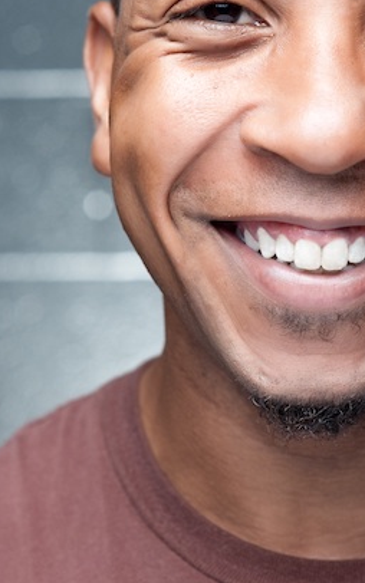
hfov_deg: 8.2
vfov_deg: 13.1
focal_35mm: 160
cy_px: 205
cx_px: 300
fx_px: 2545
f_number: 6.3
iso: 400
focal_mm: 85
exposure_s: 1/200
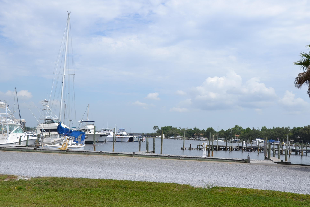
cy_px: 97
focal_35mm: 43
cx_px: 151
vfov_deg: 31.2
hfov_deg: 45.4
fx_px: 370
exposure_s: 1/320
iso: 100
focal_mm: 24
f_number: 9
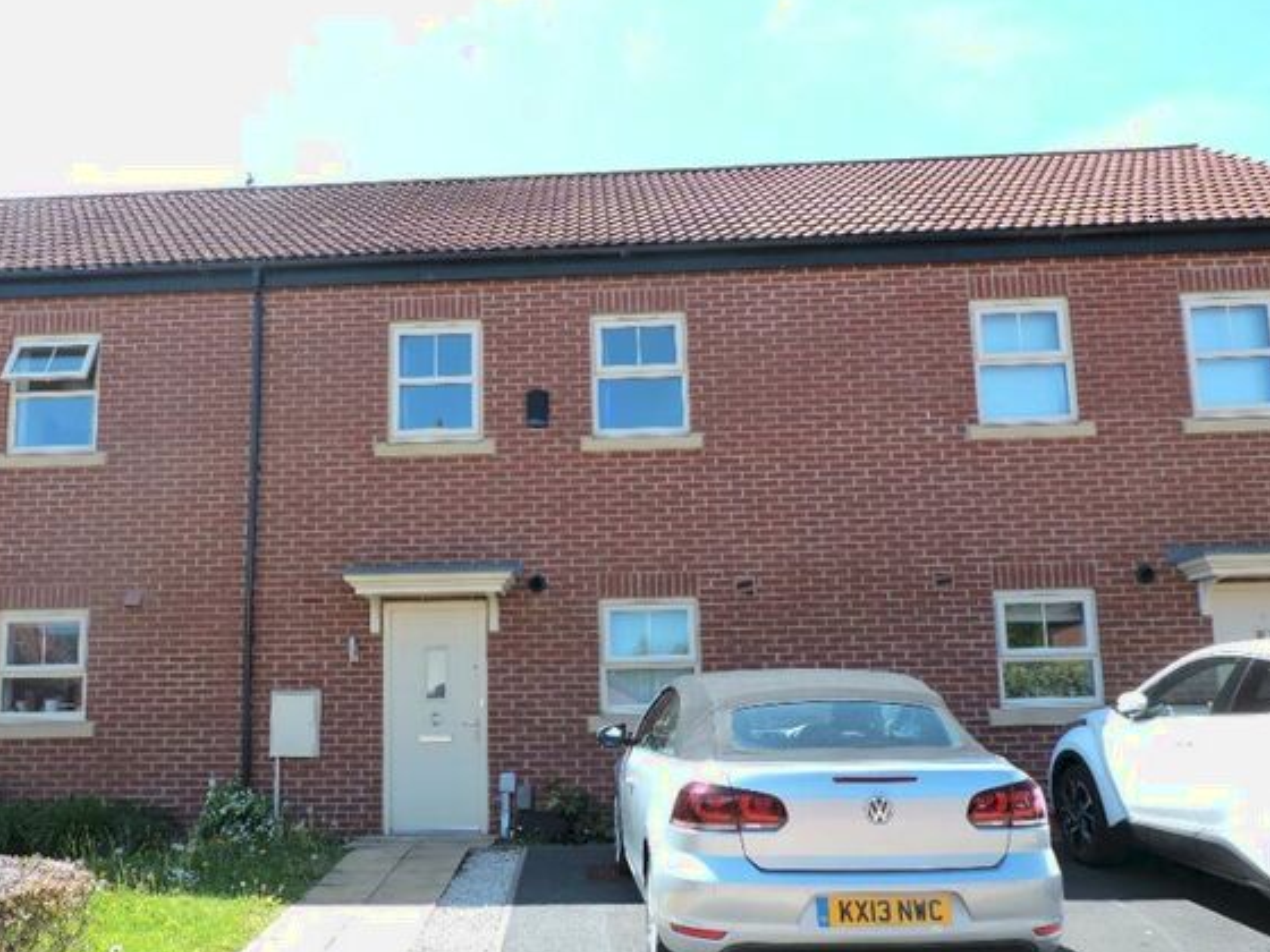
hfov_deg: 59.6
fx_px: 1101
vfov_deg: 46.6
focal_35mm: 30
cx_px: 519
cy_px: 568
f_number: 3
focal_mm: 4.3
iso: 100
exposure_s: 1/320
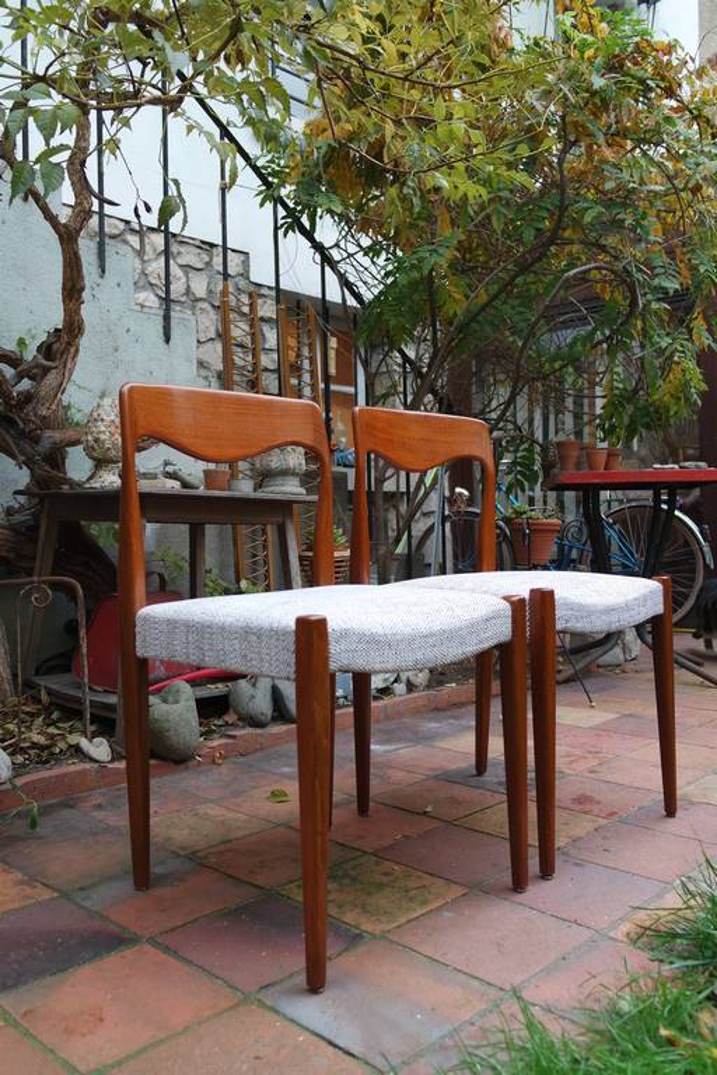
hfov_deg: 43.6
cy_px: 538
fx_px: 896
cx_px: 358
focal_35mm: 30
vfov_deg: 61.9
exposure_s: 1/40
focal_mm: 20
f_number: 3.5
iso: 400
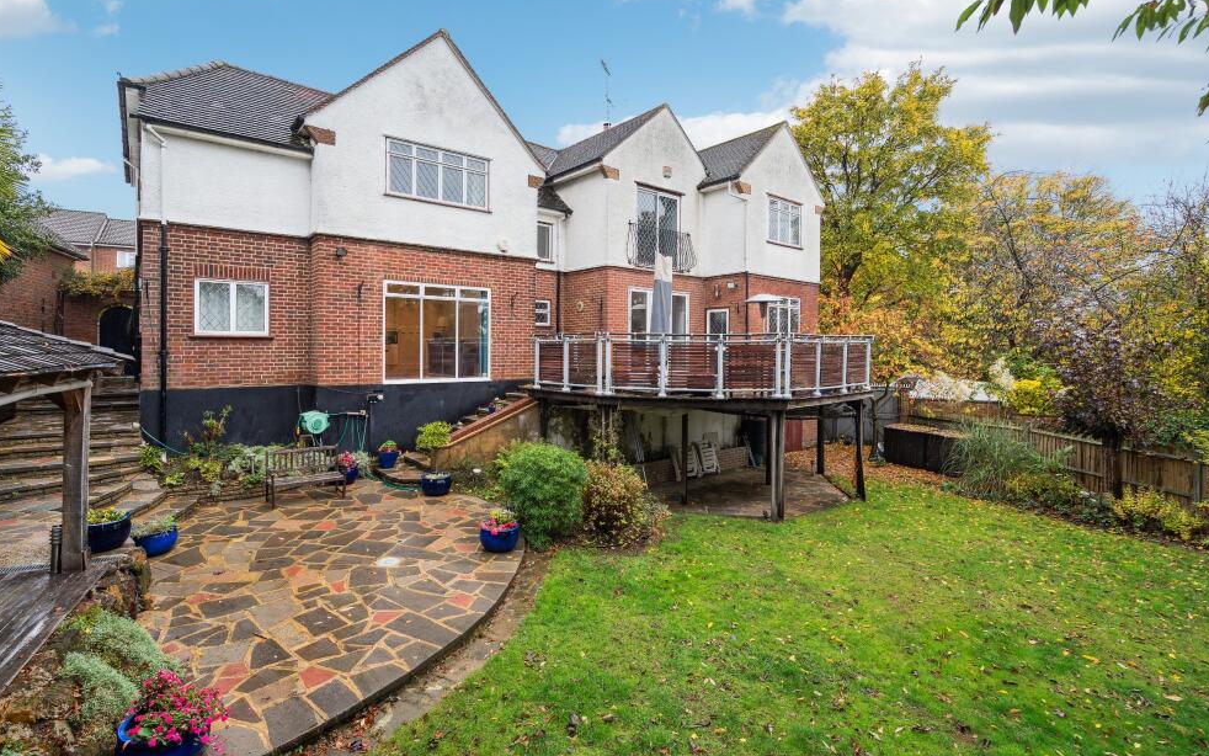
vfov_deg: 67.9
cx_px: 584
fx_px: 560
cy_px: 350
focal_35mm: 17
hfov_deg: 94.3
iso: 320
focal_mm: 16
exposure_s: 1/60
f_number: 5.6
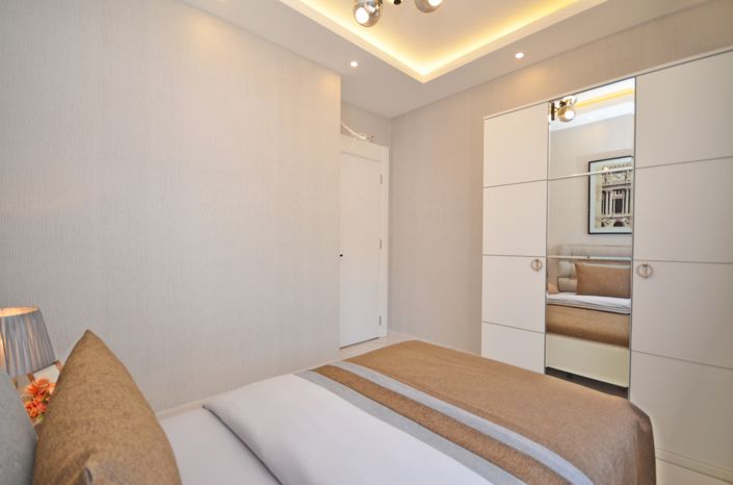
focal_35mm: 15
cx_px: 366
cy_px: 242
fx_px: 305
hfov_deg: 100.5
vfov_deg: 77.0
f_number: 4
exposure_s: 1/60
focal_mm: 10
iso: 280
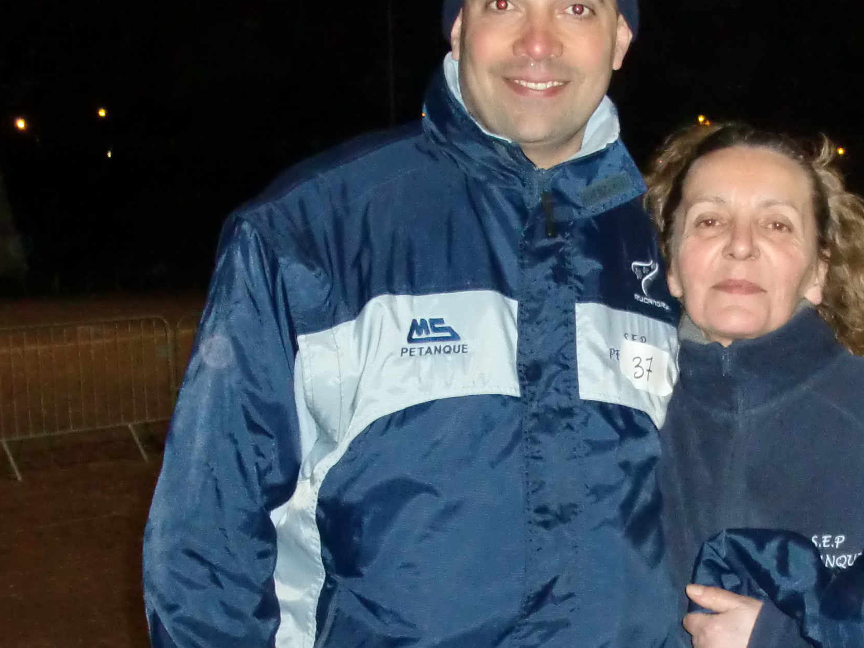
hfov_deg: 22.6
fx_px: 2147
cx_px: 617
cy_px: 582
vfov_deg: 16.9
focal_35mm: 86
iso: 400
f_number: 2.8
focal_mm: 6.3
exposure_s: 1/60
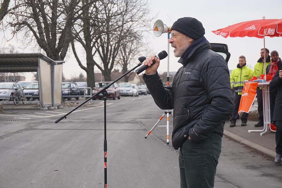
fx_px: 505
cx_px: 141
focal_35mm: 64
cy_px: 94
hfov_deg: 31.2
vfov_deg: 21.1
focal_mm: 43
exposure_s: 1/160
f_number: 5.6
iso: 320
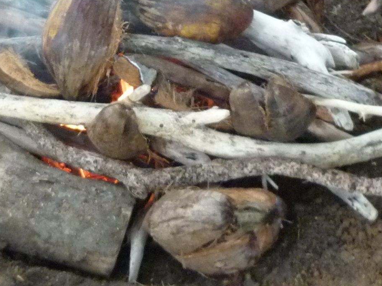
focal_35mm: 94
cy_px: 58
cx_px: 102
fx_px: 1037
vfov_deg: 15.6
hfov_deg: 20.7
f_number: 2.8
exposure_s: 1/8
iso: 400
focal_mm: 5.5
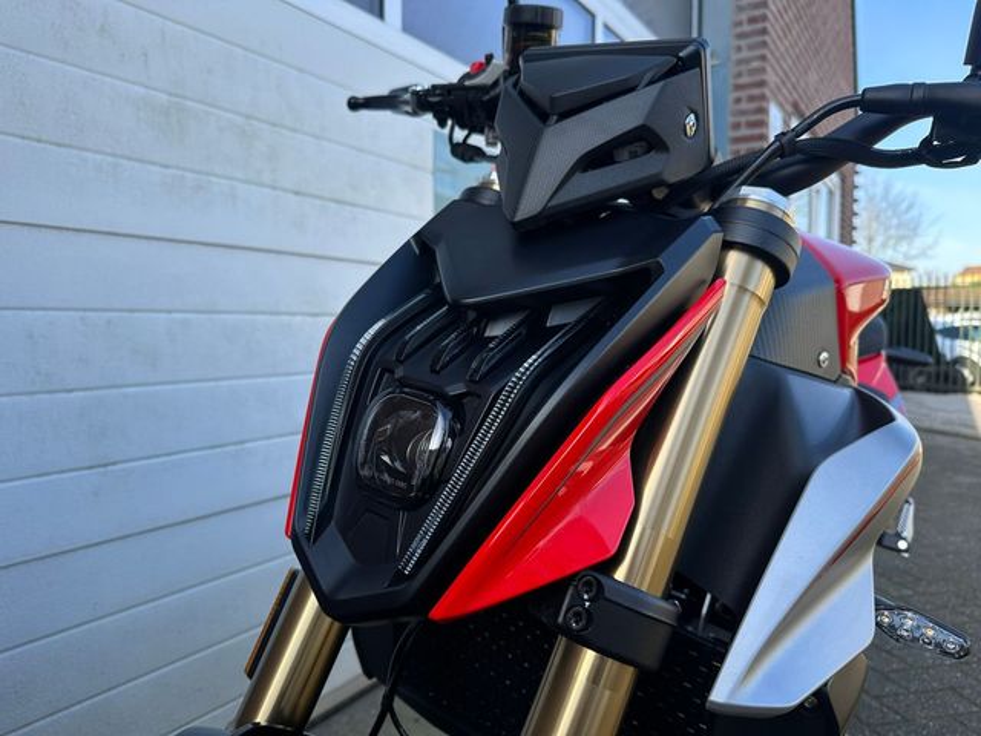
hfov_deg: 71.6
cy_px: 368
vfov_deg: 56.8
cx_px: 490
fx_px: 680
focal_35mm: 24
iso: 80
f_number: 1.78
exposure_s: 1/745
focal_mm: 6.86
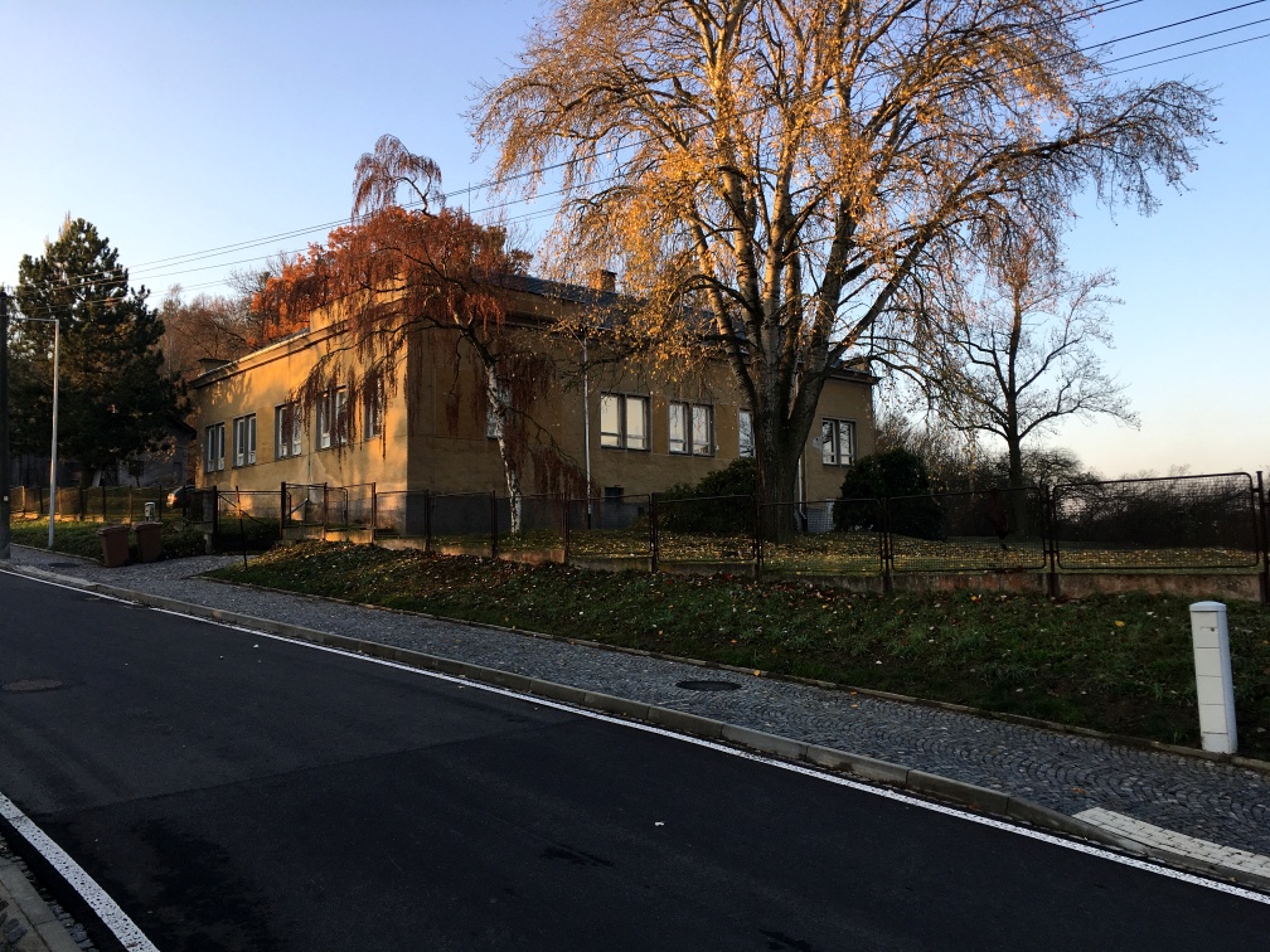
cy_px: 476
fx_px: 1064
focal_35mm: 29
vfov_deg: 48.2
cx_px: 635
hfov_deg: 61.7
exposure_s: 1/237
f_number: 2.2
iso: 25
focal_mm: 4.15
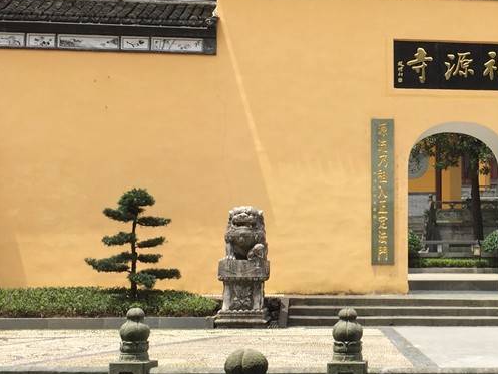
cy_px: 196
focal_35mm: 70
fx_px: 1007
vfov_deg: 21.0
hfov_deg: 27.1
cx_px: 421
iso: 32
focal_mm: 4.15
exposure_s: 1/1099
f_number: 2.2
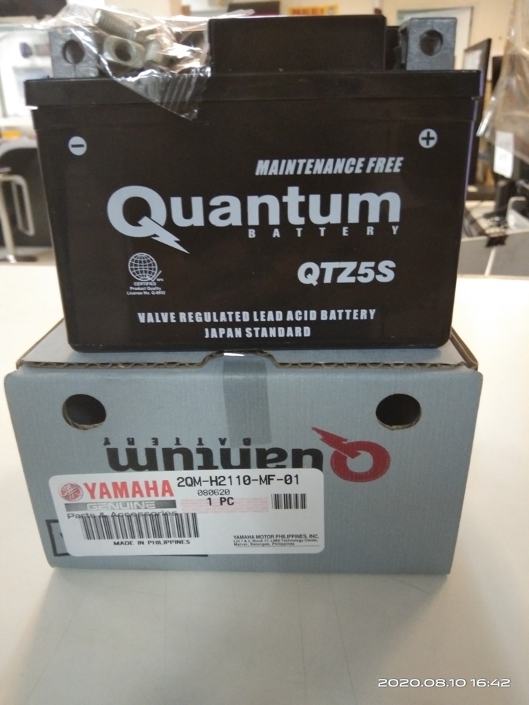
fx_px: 632
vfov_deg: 58.4
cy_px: 352
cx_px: 264
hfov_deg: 45.4
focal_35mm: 31
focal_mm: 3.69
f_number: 2.2
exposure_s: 1/14
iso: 868
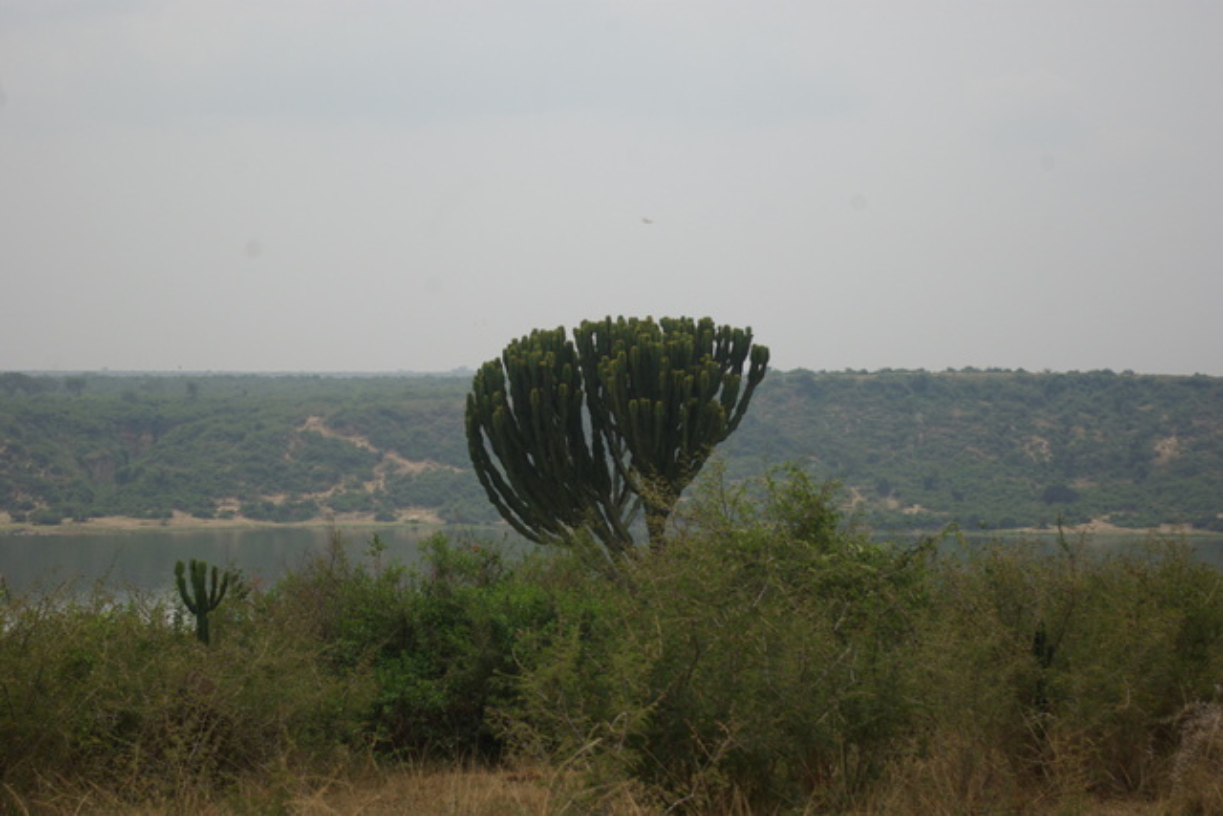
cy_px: 408
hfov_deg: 24.6
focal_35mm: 82
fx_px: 2803
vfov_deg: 16.6
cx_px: 612
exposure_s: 1/125
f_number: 6.7
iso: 100
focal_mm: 55
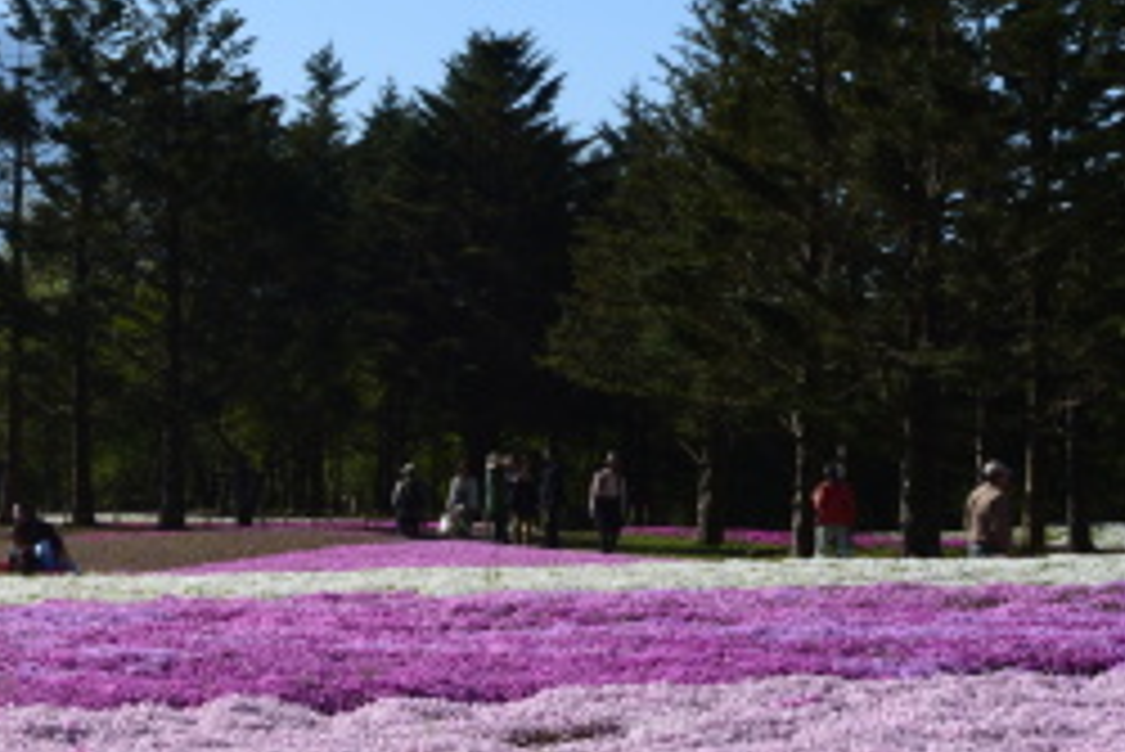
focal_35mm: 112
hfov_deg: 17.6
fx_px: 3502
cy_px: 624
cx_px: -117
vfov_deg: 12.2
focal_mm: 35
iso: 100
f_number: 22
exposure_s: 1/15
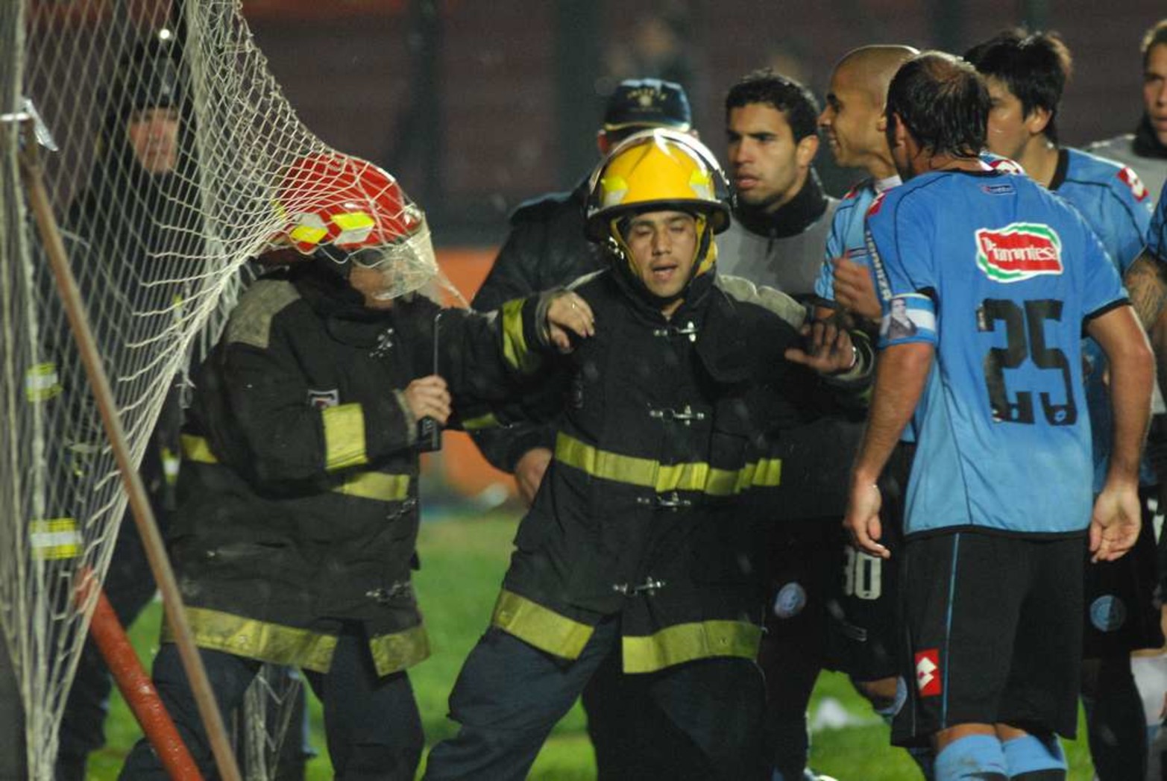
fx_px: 14602
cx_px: 584
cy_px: 390
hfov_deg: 4.6
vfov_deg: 3.1
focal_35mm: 450
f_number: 2.8
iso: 1600
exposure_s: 1/200
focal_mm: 300
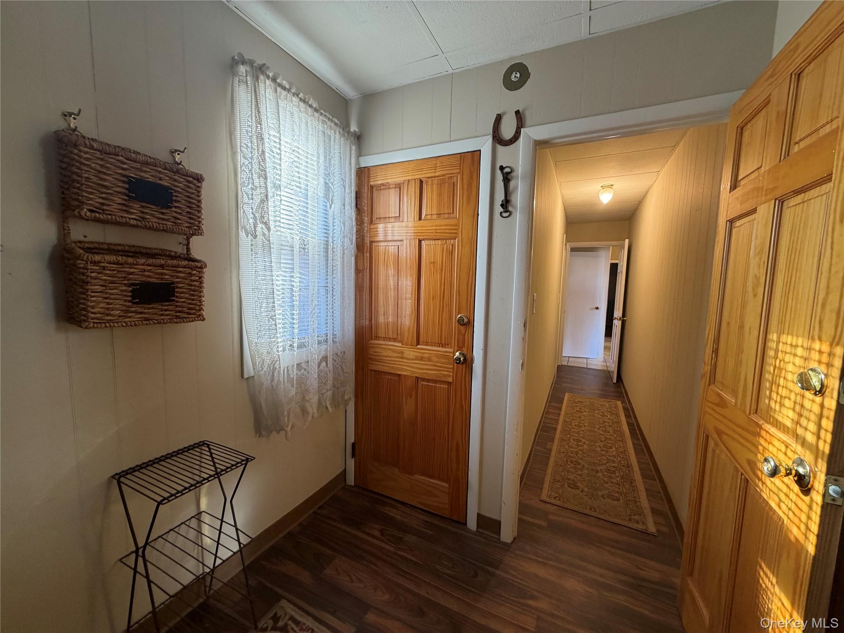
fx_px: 341
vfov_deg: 85.7
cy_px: 316
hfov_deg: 102.1
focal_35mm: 14
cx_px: 422
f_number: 2.2
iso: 200
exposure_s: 1/60
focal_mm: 2.22
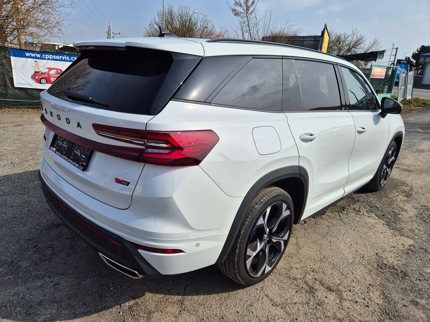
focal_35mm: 23
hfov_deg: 73.9
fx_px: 286
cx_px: 215
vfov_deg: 58.9
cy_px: 161
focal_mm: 5.4
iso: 25
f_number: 1.8
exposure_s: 1/2816
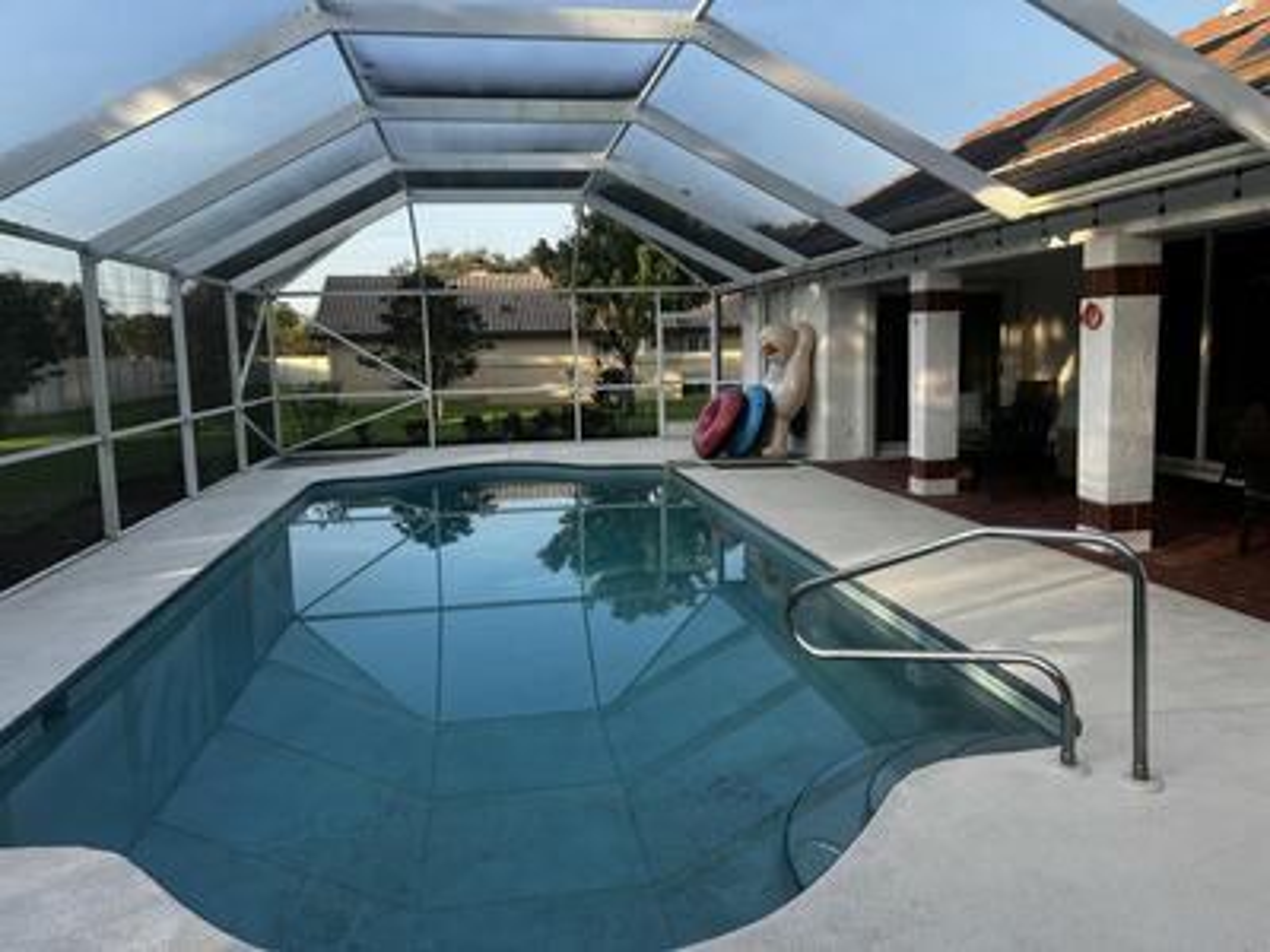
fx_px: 954
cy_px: 476
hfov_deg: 67.3
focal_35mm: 26
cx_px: 635
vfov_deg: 53.1
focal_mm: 5.7
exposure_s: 1/558
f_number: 1.5
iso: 50
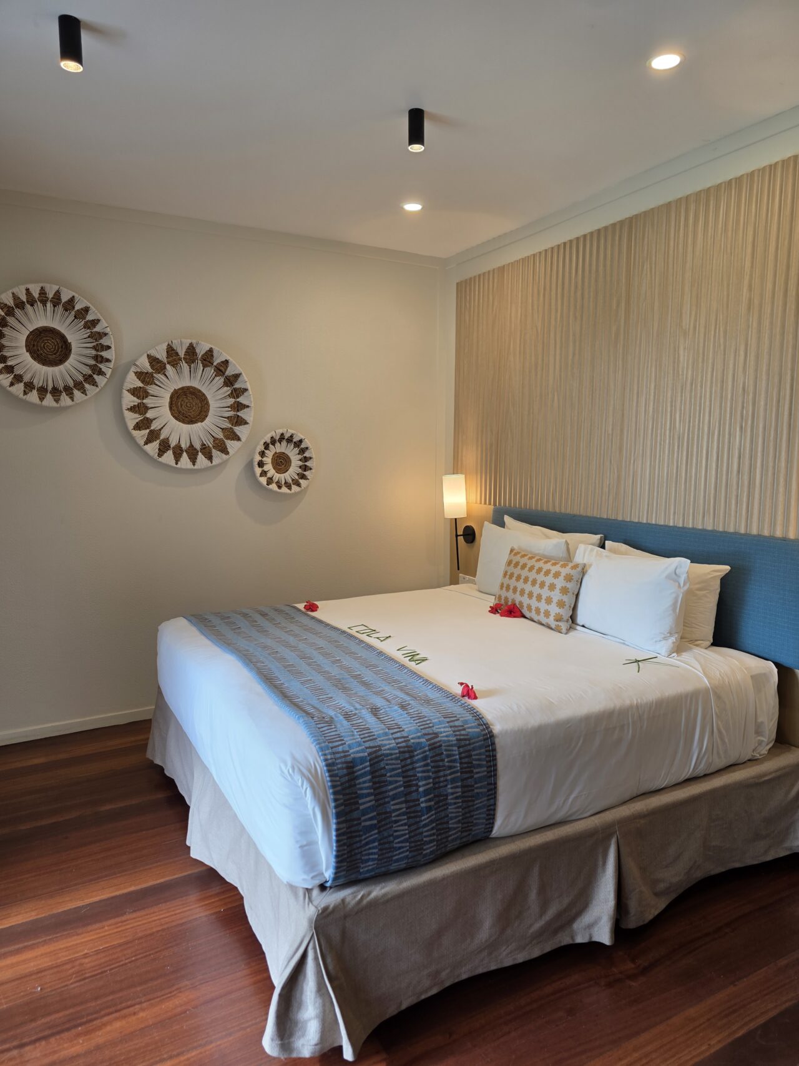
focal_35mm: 23
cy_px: 533
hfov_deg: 58.9
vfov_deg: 73.9
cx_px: 400
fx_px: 708
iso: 64
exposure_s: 1/100
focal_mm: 6.3
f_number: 1.7
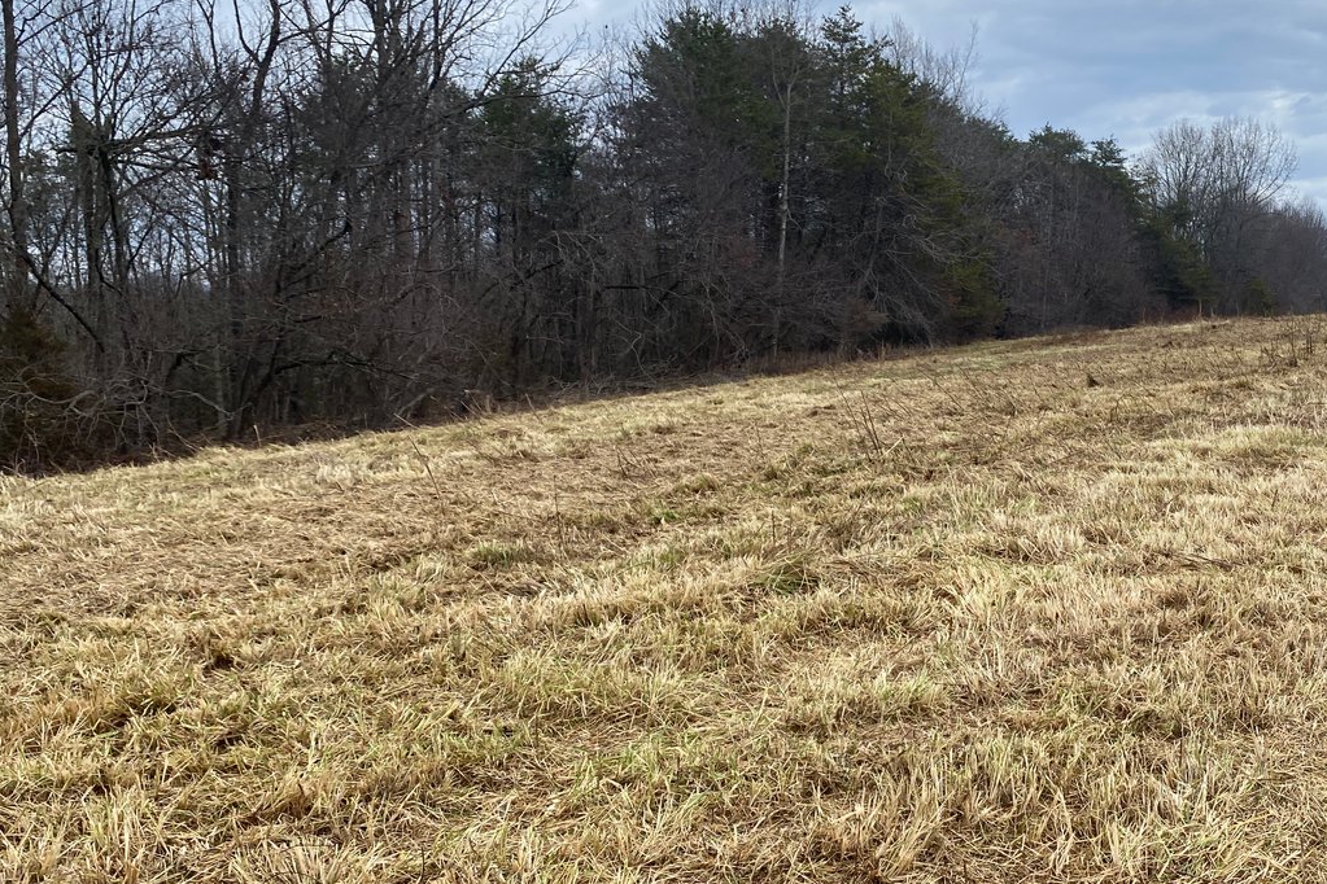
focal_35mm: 40
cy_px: 519
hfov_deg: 47.5
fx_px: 1474
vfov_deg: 33.3
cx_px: 913
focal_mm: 4.25
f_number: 1.8
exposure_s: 1/1504
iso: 32
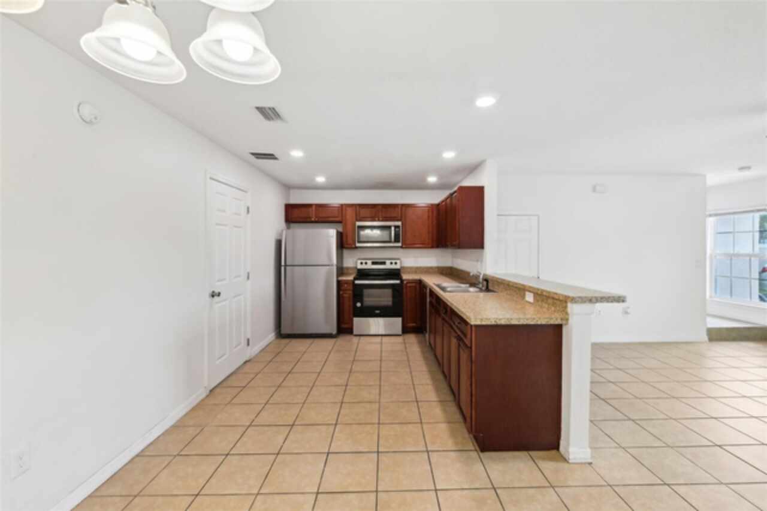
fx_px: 298
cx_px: 384
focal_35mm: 14
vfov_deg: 81.1
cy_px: 256
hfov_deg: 104.3
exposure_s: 1/13
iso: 400
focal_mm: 14
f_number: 8
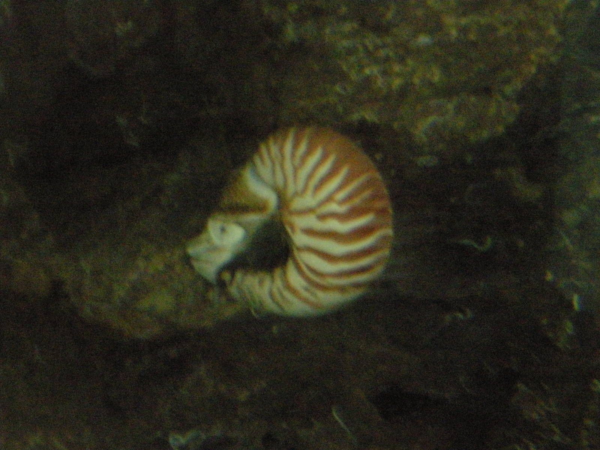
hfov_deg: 19.4
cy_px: 225
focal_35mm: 101
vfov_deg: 14.6
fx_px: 1751
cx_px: 300
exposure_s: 1/2
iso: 1600
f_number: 4.7
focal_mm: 21.5
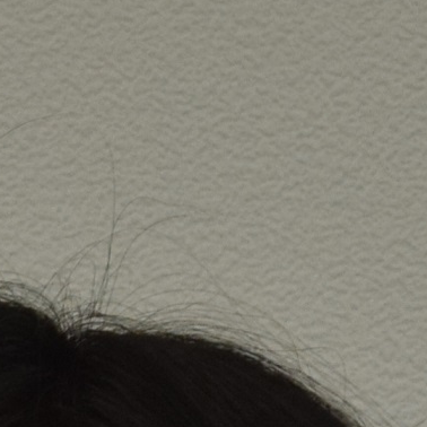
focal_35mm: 585
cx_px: -21
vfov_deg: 2.9
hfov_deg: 3.0
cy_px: 1331
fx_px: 8158
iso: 800
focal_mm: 55
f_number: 5.6
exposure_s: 1/125
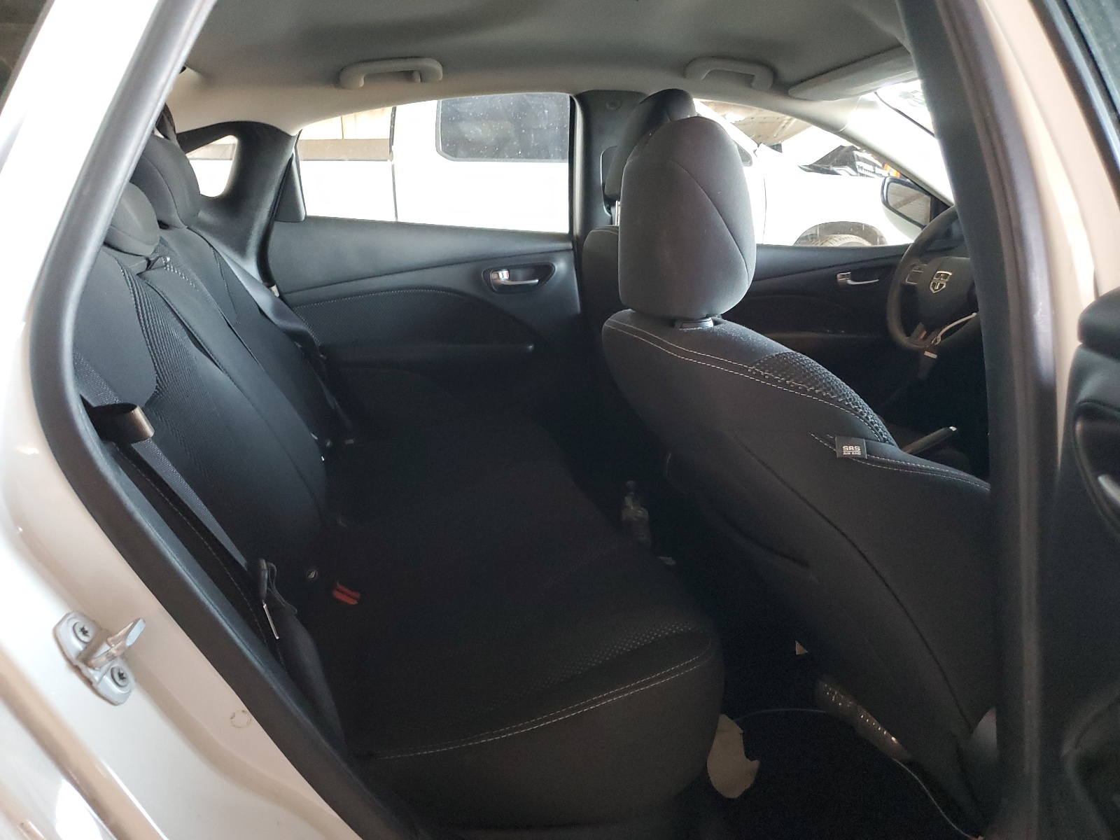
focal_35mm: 26
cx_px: 560
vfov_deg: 53.1
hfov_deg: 67.3
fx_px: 841
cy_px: 420
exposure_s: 1/40
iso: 353
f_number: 1.5
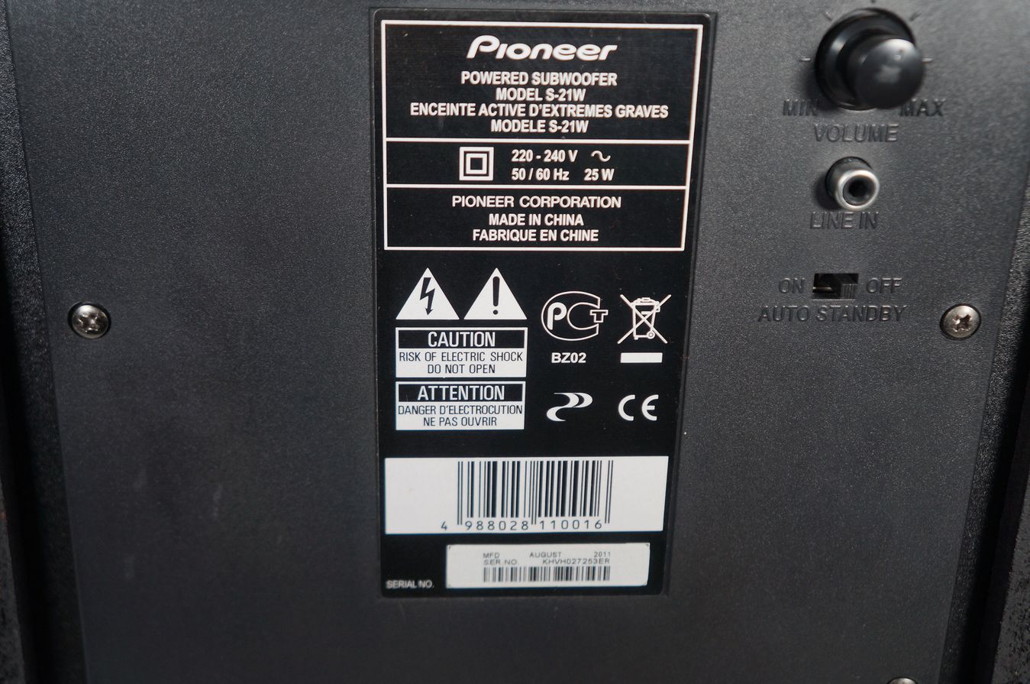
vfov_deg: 30.7
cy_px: 342
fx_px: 1243
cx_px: 515
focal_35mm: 44
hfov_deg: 45.0
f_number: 4
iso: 200
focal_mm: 29
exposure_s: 1/40
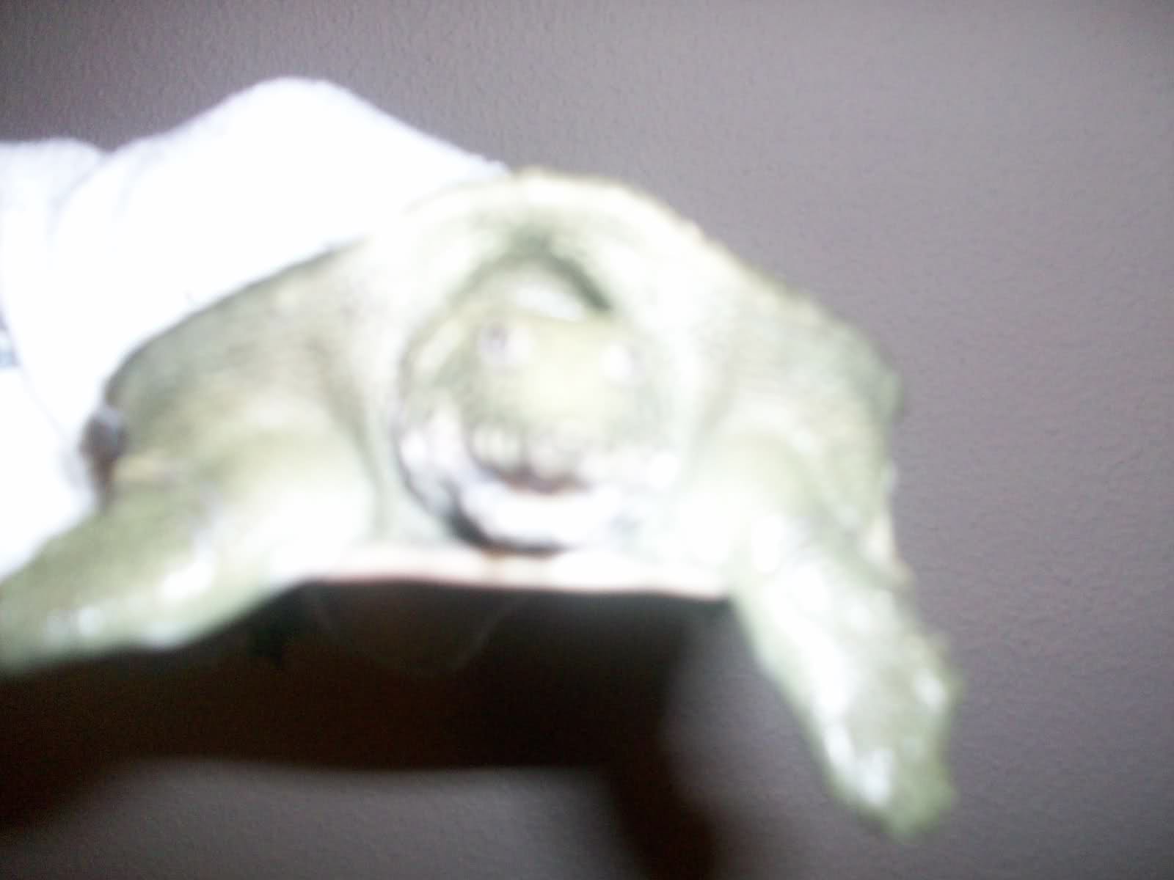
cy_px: 440
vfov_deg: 41.8
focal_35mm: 34
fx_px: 1153
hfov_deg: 54.0
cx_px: 587
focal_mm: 5.7
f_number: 2.8
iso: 160
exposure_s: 1/60
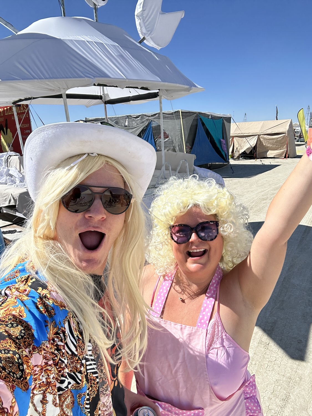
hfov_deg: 58.9
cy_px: 208
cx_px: 156
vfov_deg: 73.9
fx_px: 276
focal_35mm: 23
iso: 25
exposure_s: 1/1316
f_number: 1.9
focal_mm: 2.69
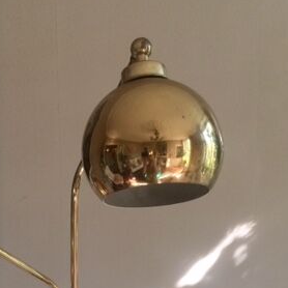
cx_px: 116
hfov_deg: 29.0
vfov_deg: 28.1
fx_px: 555
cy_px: 253
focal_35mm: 59
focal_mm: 4.15
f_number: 2.2
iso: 50
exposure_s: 1/33
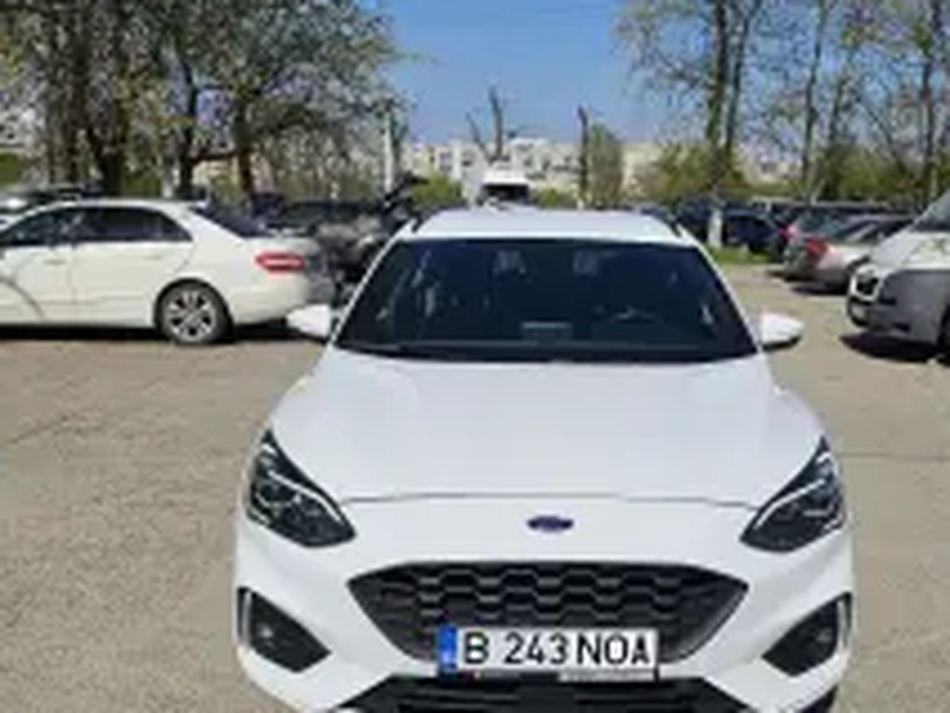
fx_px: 1070
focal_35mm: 39
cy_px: 354
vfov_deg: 36.8
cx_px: 574
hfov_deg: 47.6
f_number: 1.7
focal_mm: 6.3
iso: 10
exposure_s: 1/1879
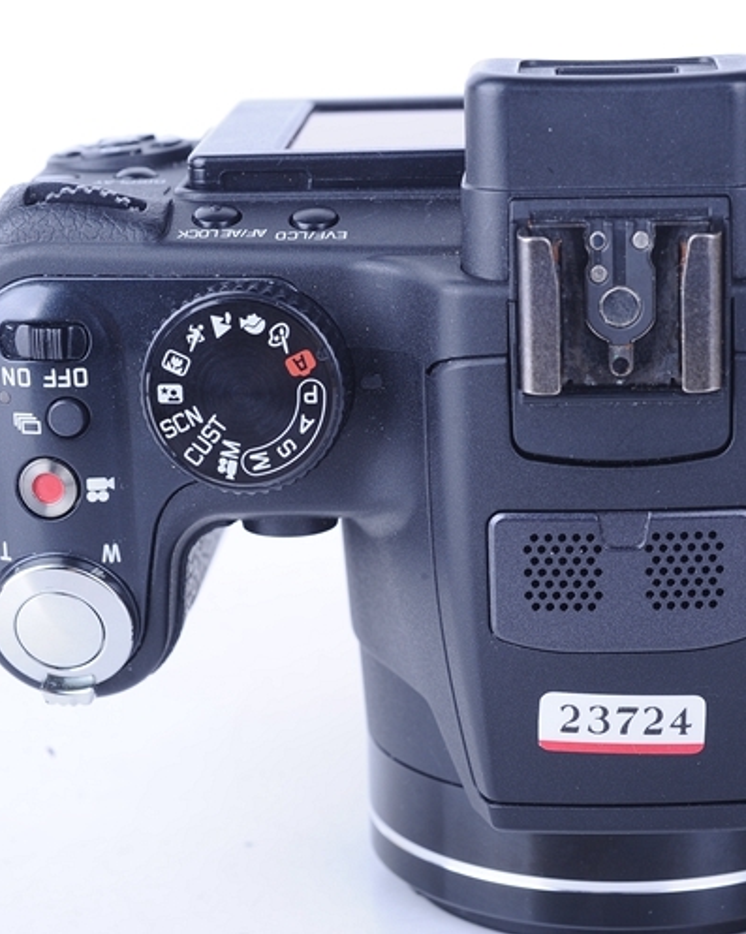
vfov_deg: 22.5
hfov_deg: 18.0
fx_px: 2348
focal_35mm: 85
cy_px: 467
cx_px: 466
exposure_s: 1/160
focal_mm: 60
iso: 200
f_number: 11
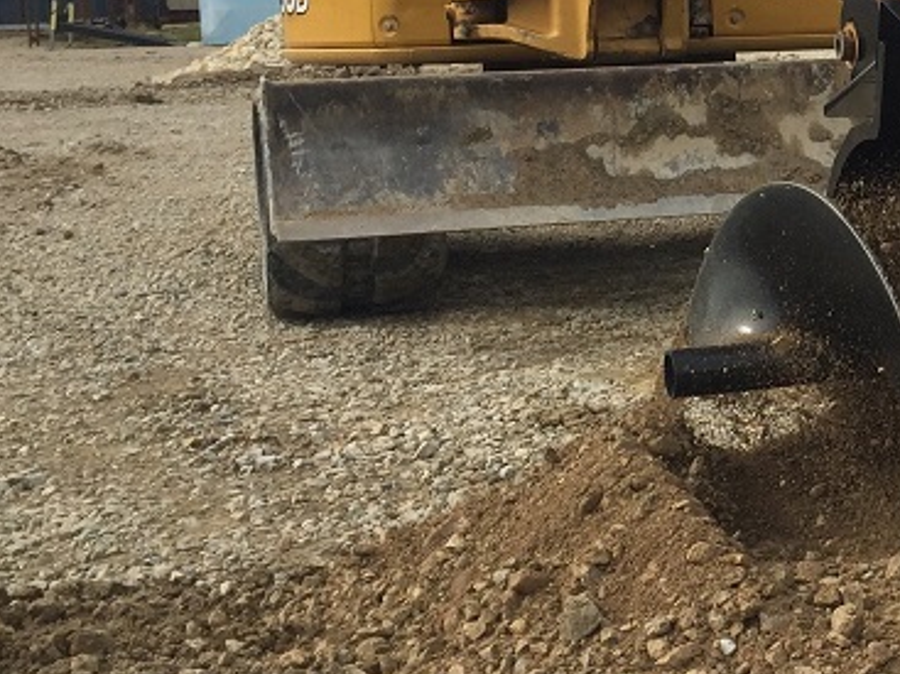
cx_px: 1089
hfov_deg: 22.2
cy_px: 147
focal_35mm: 81
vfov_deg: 18.1
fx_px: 2105
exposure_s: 1/2198
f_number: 2.2
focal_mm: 4.15
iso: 32
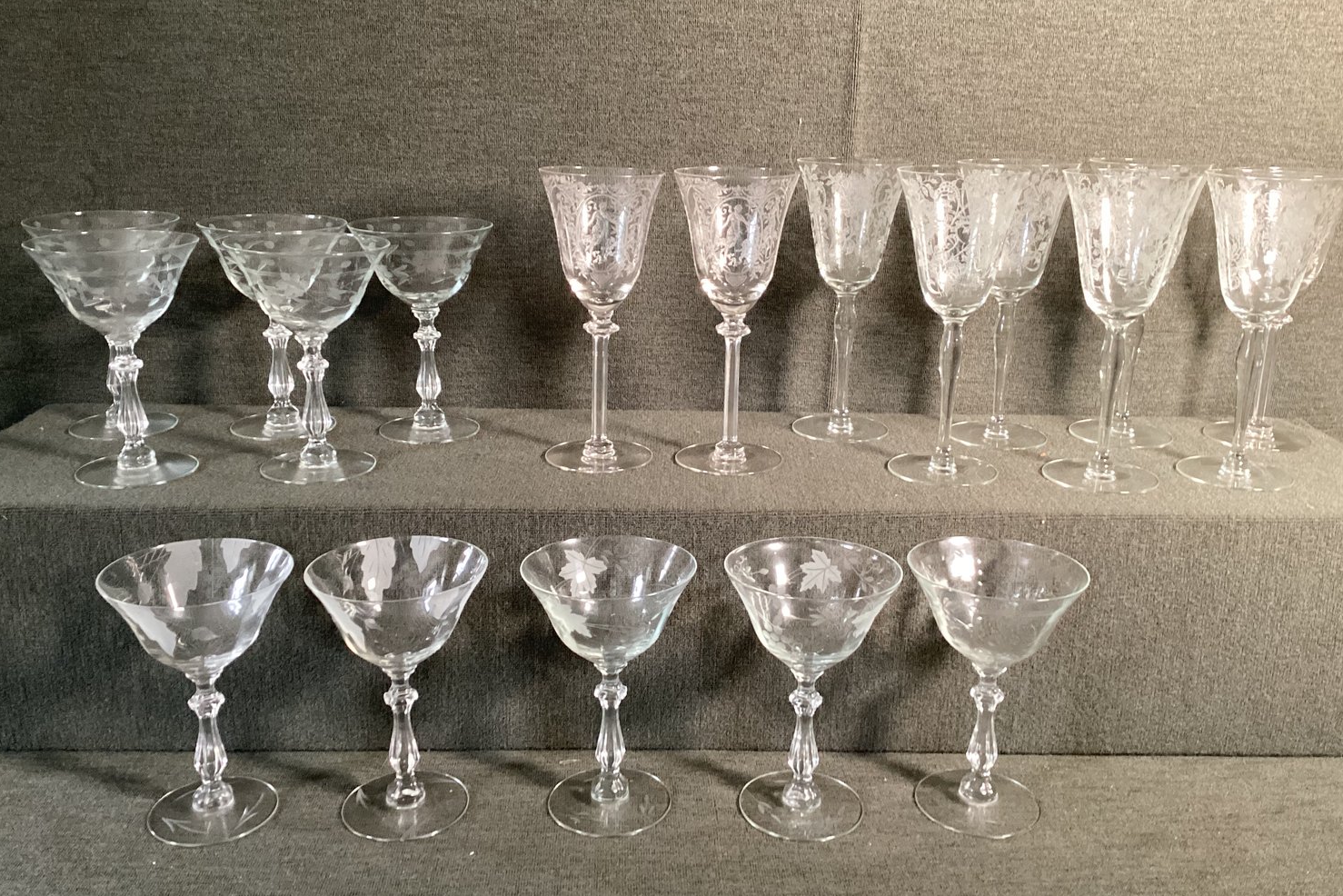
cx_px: 683
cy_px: 390
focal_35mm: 33
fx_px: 1231
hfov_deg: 57.2
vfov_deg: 39.9
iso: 320
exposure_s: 1/60
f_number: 2.4
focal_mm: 3.3
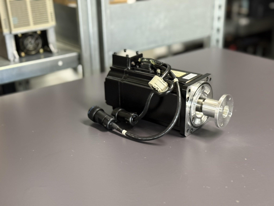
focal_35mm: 48
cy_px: 103
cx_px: 137
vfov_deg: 30.3
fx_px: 380
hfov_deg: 39.7
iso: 250
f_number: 1.78
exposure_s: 1/33
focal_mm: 6.76
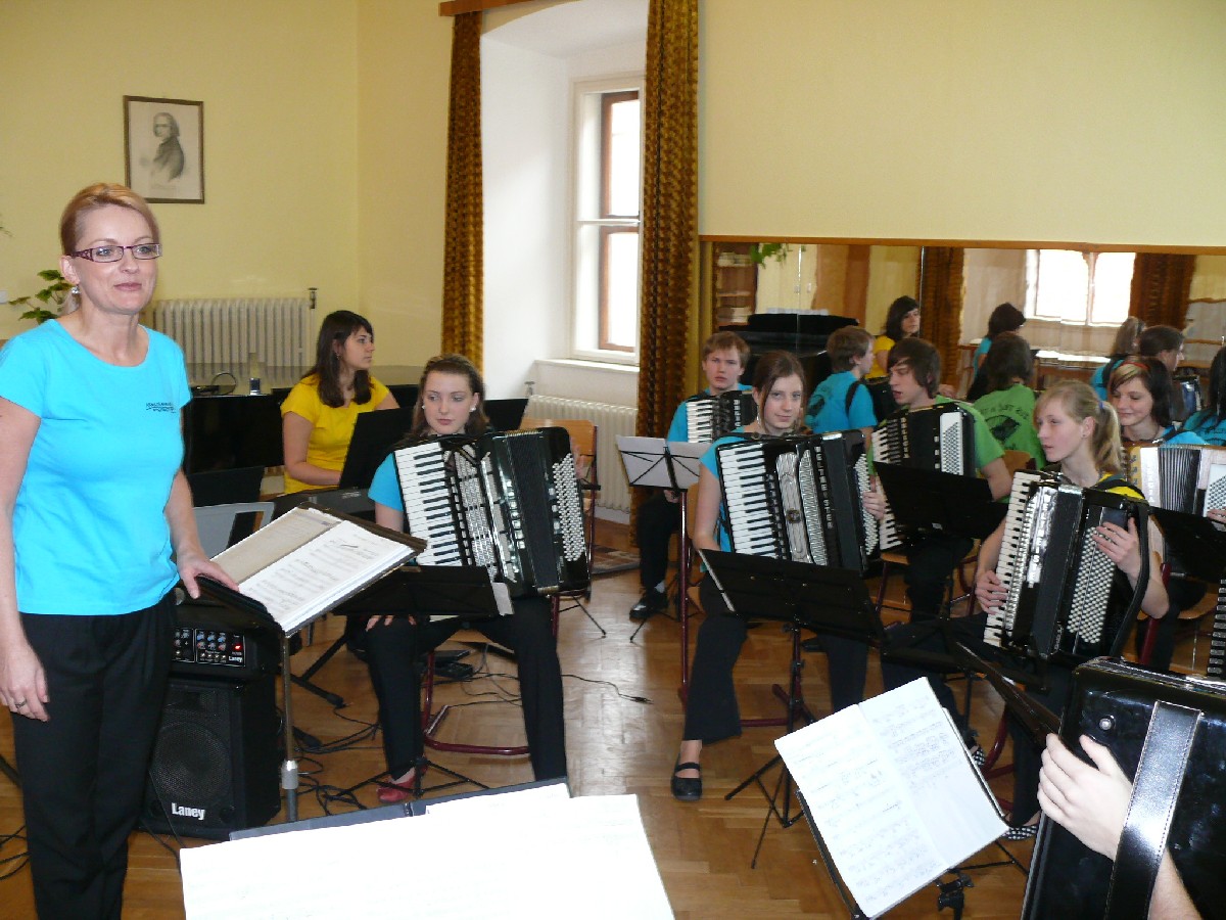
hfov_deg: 50.1
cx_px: 613
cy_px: 460
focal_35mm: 37
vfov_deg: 38.7
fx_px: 1310
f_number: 2.8
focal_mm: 7.8
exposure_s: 1/30
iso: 200
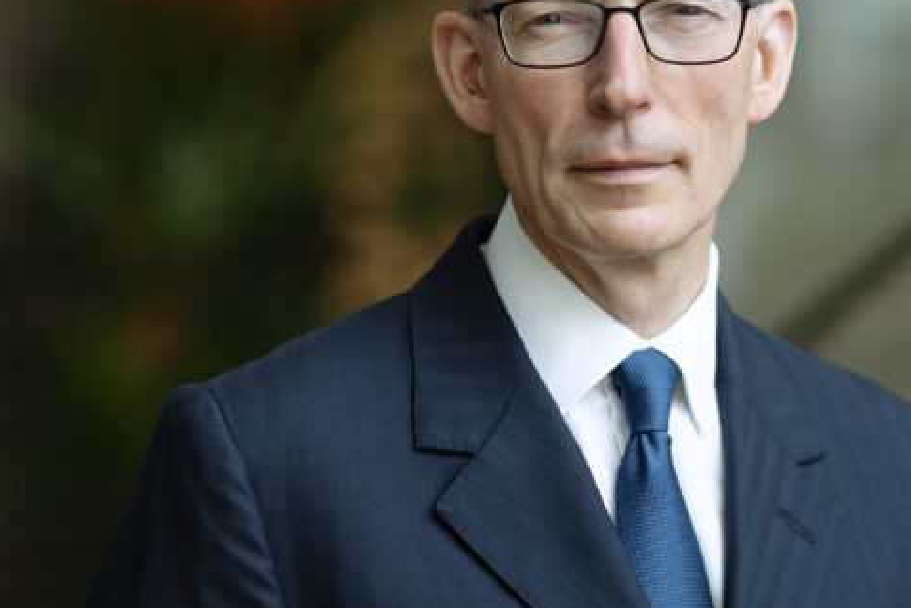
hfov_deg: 7.1
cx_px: 667
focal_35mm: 290
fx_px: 7338
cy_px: 337
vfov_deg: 4.7
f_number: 2.2
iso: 160
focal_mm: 135
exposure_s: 1/200
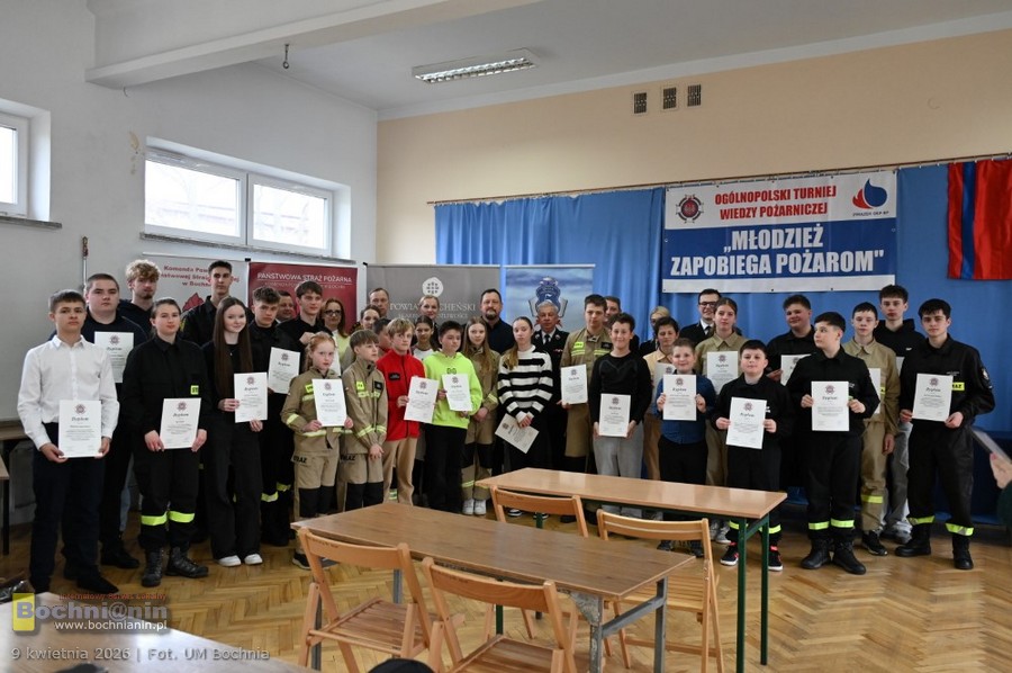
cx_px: 506
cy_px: 336
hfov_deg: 62.0
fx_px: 842
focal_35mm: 30
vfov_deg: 43.5
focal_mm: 30
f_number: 4.5
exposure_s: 1/125
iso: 2800
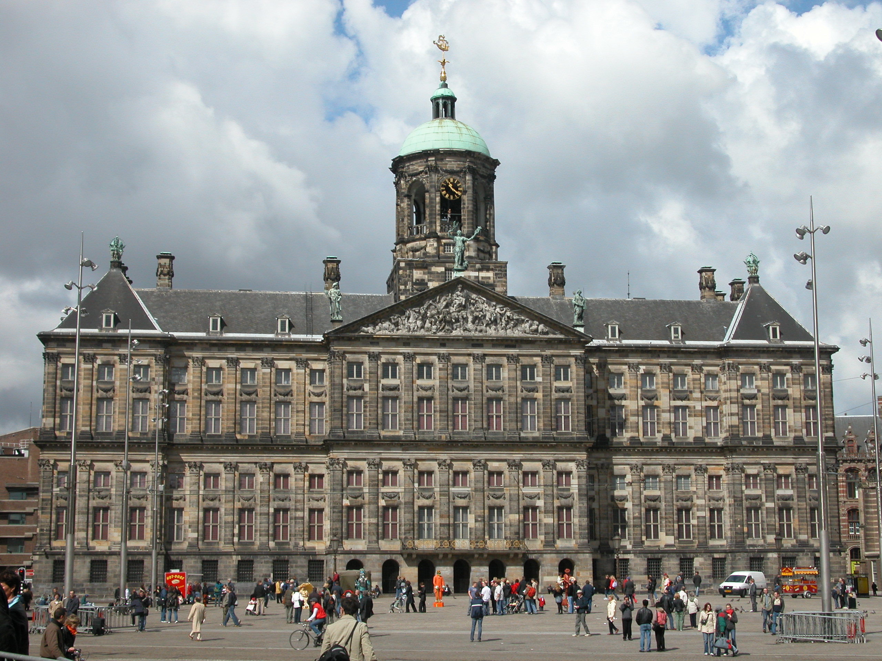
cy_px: 330
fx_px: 1478
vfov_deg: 25.2
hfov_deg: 33.2
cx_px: 441
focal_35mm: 58
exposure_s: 1/460
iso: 100
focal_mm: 14.7
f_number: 6.3
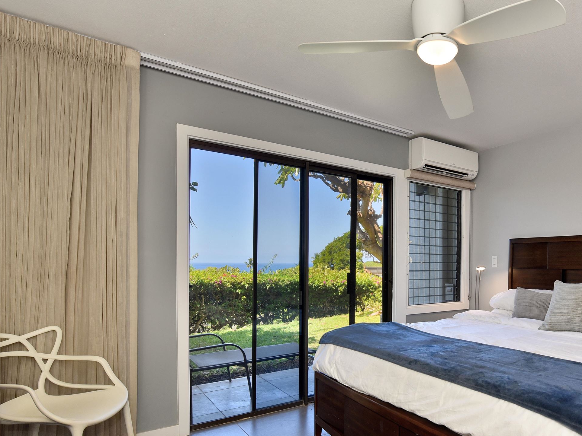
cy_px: 269
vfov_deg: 58.2
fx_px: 387
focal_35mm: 23
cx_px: 416
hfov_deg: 70.3
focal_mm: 15
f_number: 16
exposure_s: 1/60
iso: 4500
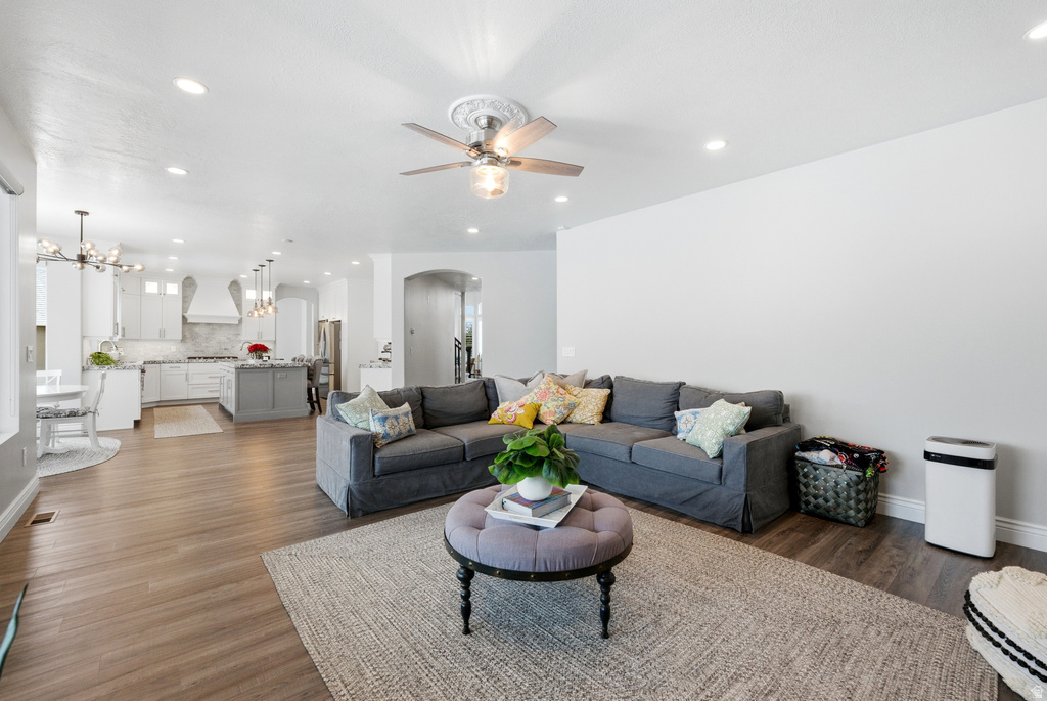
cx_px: 524
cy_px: 350
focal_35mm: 15
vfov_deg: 77.5
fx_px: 437
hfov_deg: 100.3
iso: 1600
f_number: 6.3
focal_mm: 15
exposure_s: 1/1000
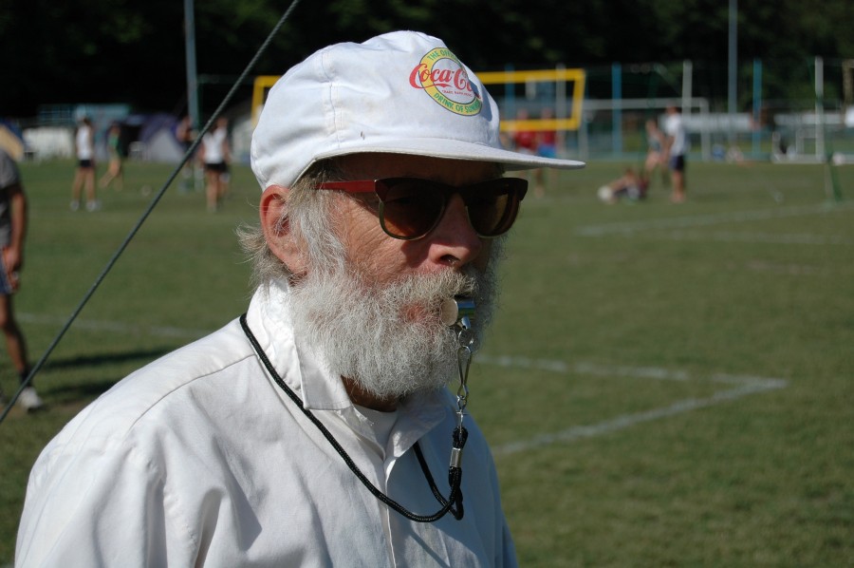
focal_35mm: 82
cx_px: 427
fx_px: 1955
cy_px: 284
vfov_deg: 16.5
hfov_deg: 24.6
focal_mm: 55
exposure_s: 1/1600
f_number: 5.6
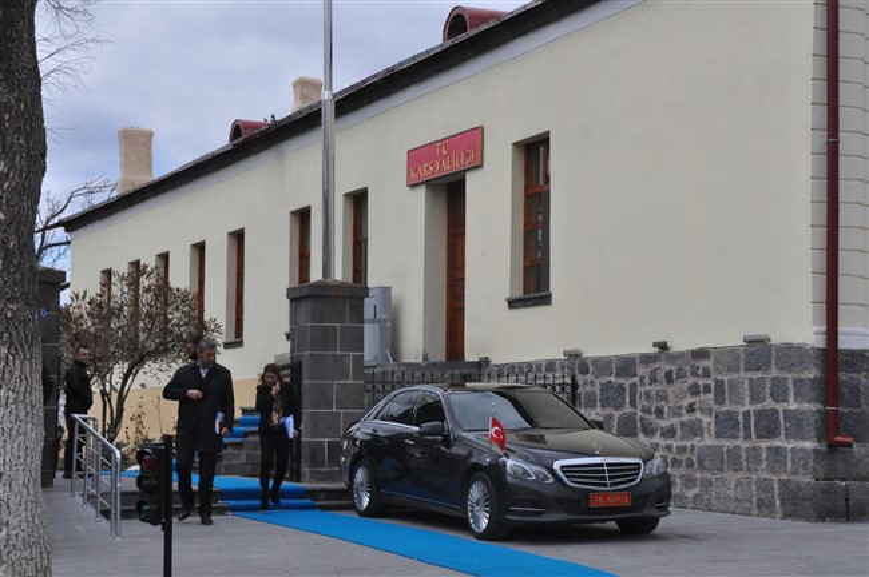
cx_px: 434
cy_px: 288
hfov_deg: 29.9
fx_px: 1628
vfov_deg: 20.1
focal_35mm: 68
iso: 2000
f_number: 18
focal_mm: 45
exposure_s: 1/1250
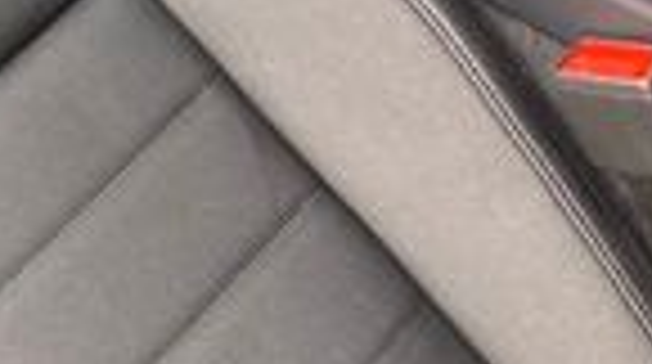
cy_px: -373
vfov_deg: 8.5
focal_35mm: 135
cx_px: -265
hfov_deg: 15.0
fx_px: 2330
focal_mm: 3.99
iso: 80
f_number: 1.8
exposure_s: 1/66
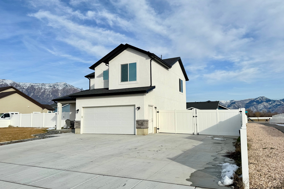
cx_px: 146
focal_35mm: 26
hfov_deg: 69.4
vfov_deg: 49.5
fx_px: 205
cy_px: 97
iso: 80
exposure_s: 1/4310
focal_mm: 6.76
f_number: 1.78
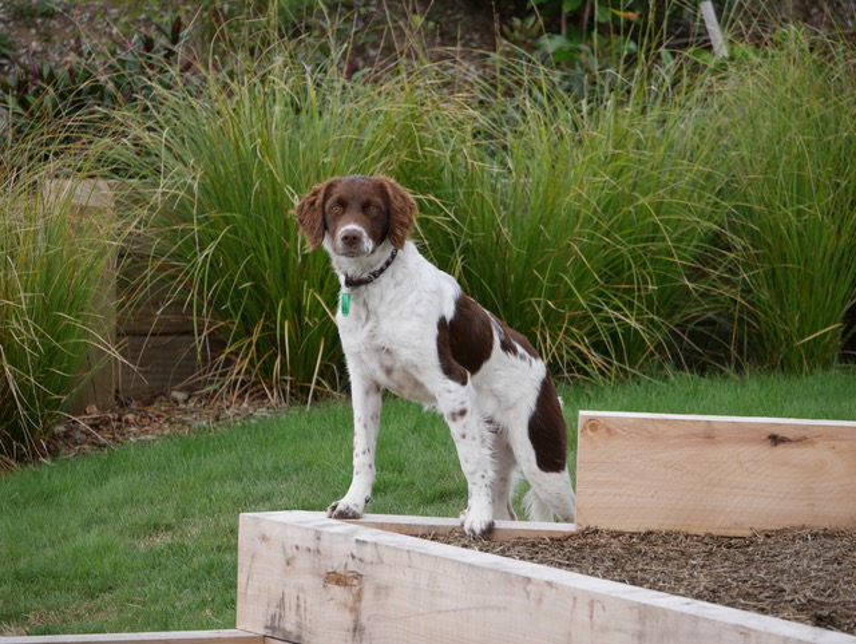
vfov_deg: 6.3
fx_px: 5840
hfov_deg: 8.4
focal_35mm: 236
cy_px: 322
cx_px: 428
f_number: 5.6
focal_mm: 118
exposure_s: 1/250
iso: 320
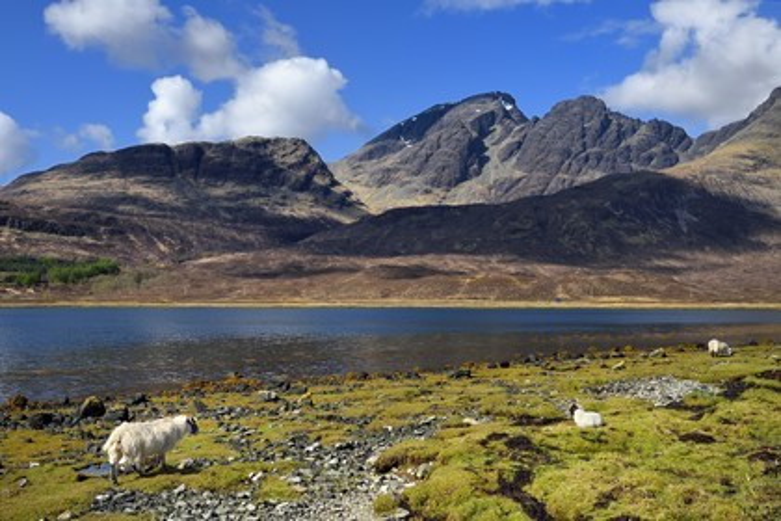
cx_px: 390
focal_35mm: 40
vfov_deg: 33.4
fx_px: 868
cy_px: 260
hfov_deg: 48.5
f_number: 13
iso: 200
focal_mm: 40
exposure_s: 1/320
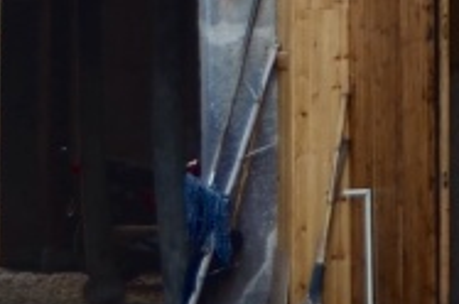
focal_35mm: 240
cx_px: 852
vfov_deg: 5.6
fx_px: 3057
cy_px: -224
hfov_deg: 8.2
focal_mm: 25
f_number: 4.5
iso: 100
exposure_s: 1/30
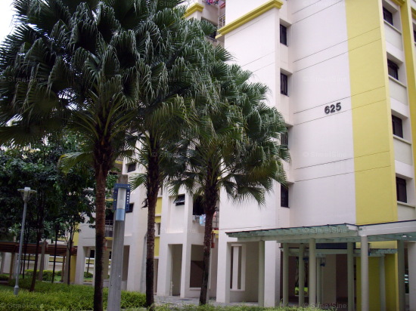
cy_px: 156
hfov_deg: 50.2
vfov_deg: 38.6
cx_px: 208
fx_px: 444
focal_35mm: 37
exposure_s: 1/100
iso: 160
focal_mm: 6.2
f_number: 2.8
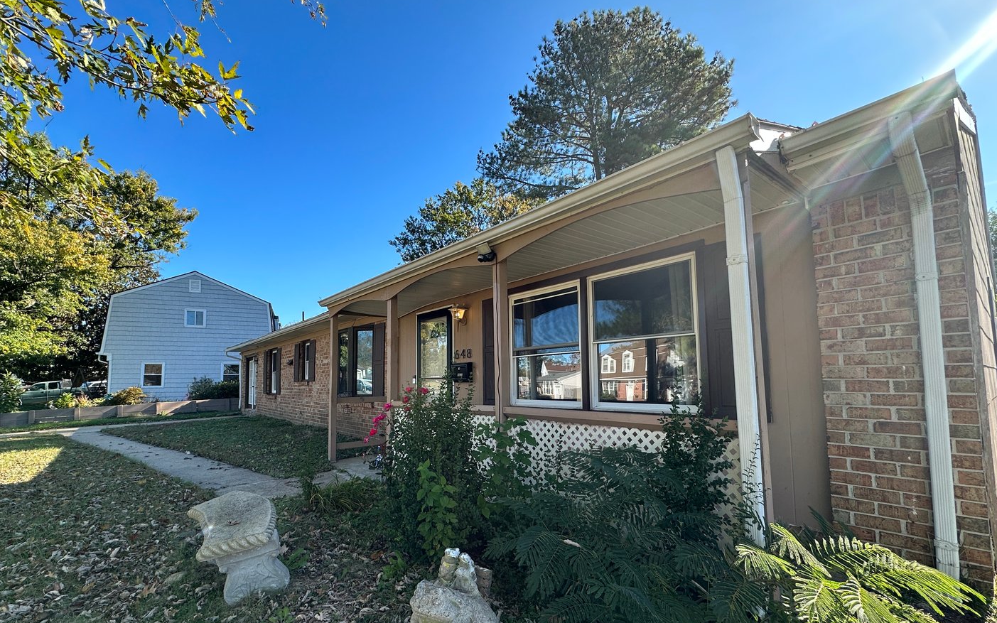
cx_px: 469
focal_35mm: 16
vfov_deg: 71.0
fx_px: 435
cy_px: 350
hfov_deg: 97.7
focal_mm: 2.22
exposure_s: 1/428
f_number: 2.2
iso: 40
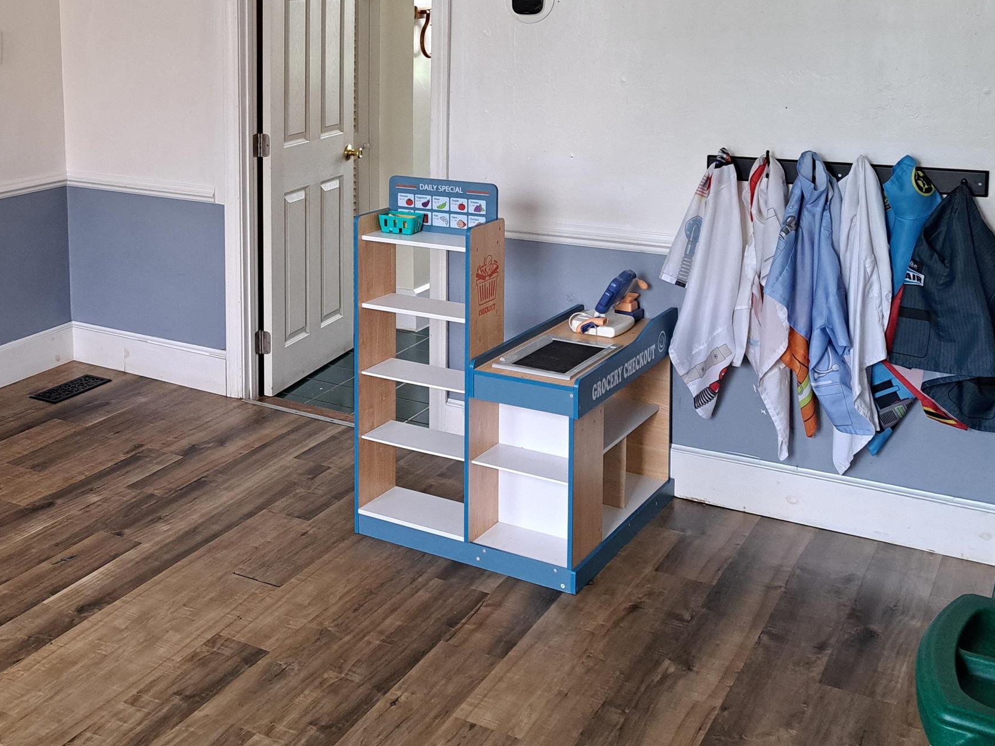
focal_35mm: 43
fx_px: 1236
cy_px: 143
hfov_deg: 41.7
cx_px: 182
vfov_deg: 32.6
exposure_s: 1/60
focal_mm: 5.23
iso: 200
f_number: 1.8
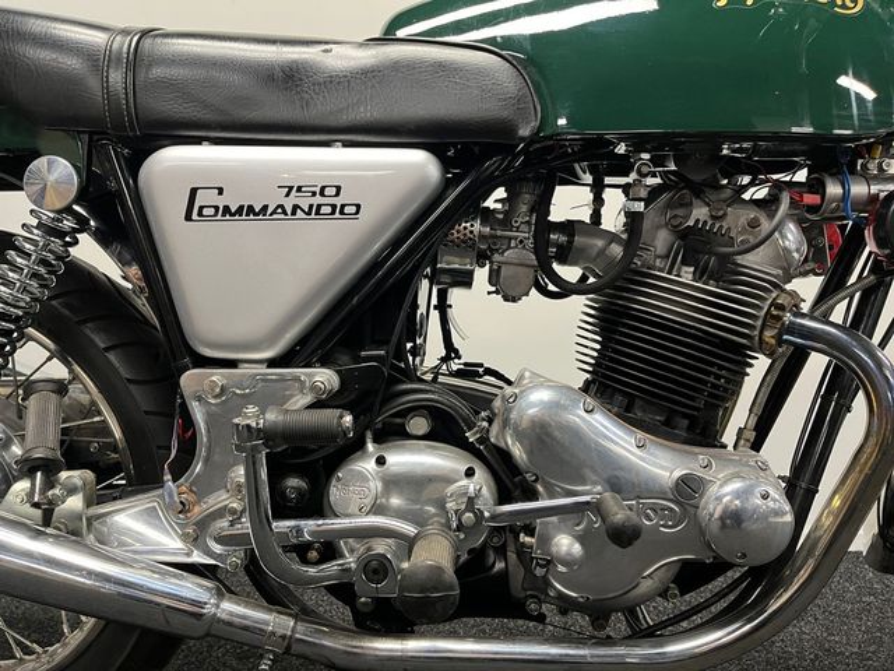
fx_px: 671
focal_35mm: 26
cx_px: 447
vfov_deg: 53.1
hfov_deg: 67.3
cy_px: 336
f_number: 1.6
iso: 200
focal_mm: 5.1
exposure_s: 1/50
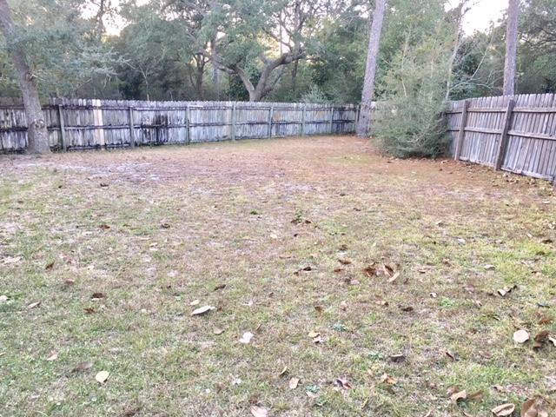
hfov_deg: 61.7
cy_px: 208
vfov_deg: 48.2
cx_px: 278
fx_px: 466
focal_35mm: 29
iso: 40
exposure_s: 1/33
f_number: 2.2
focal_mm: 4.15
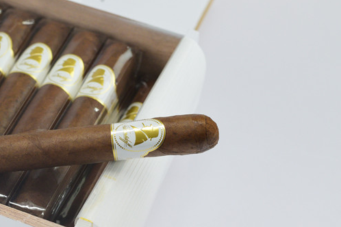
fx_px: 1070
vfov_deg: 12.1
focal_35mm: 113
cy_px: 146
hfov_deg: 18.0
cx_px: 88
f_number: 6.3
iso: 800
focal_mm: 50
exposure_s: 1/200
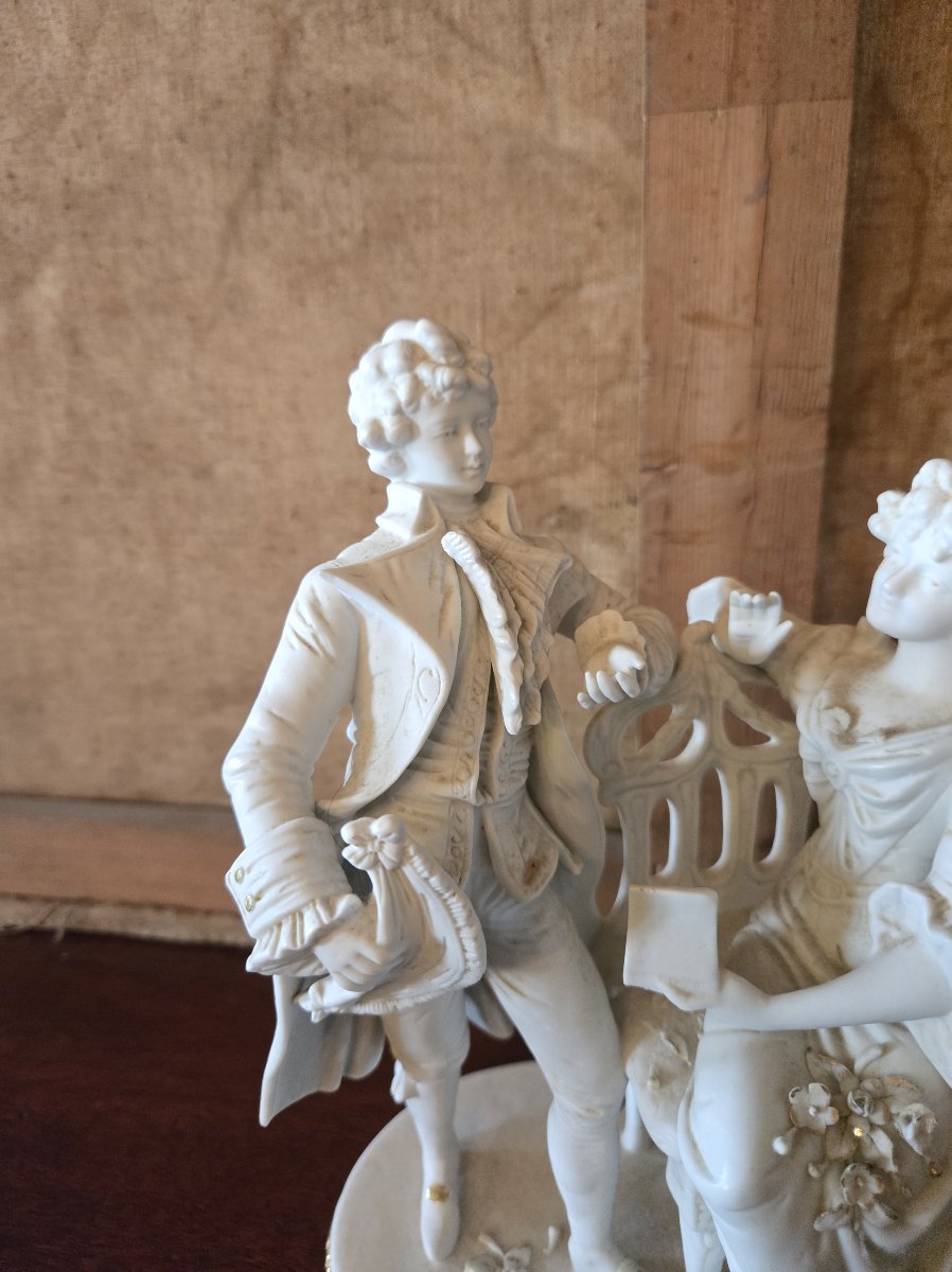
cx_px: 476
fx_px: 845
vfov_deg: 74.0
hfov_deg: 58.8
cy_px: 636
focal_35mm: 23
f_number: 1.8
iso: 1250
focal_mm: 5.4
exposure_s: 1/100
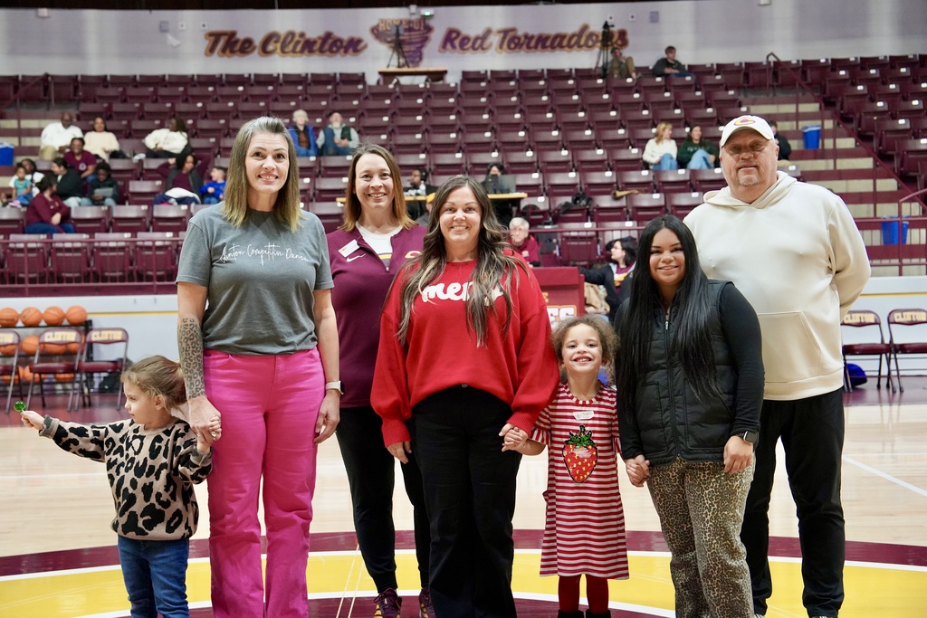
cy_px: 309
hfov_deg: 41.1
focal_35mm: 48
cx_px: 464
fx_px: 1236
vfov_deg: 28.1
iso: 6400
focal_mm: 48
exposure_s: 1/160
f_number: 4
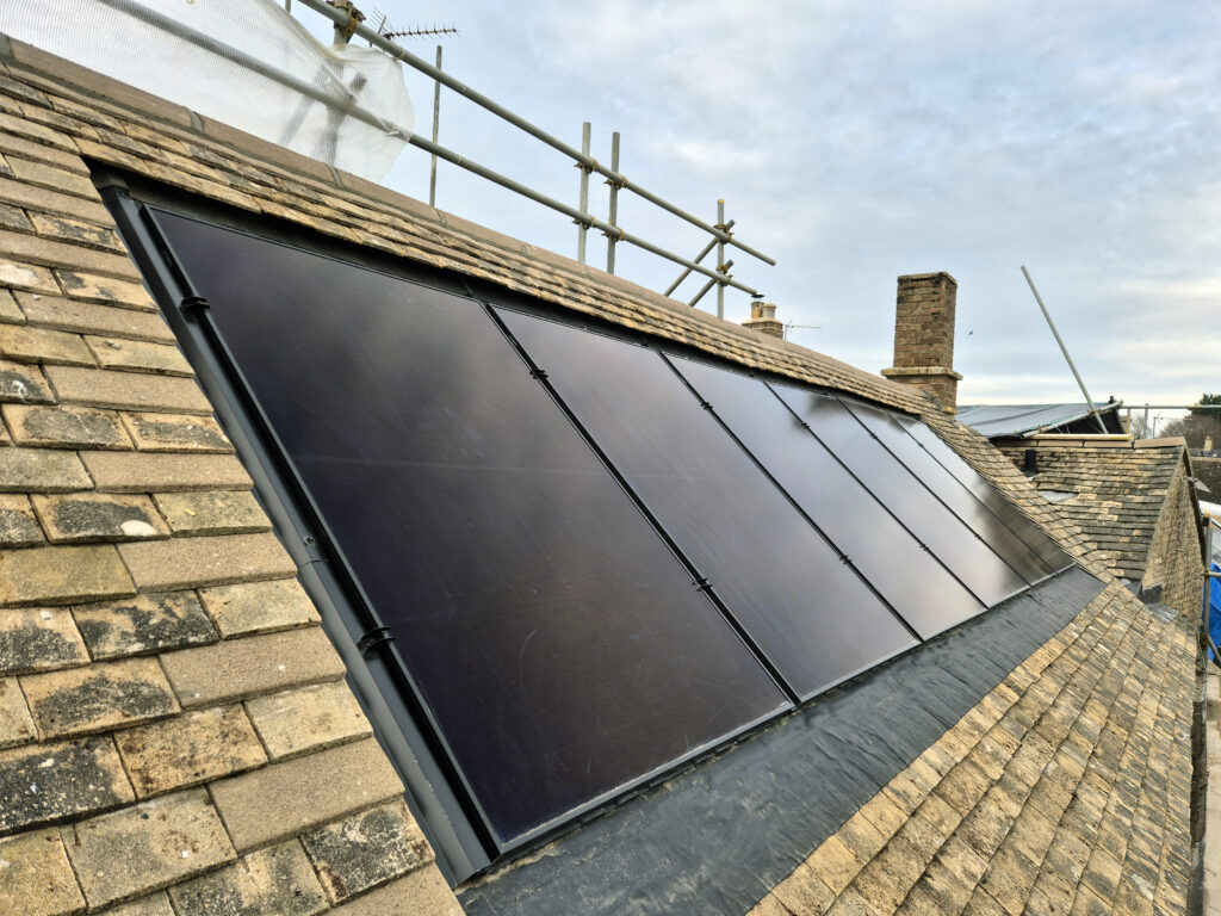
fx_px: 811
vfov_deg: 58.9
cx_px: 610
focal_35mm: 23
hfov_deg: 73.9
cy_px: 458
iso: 25
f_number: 1.8
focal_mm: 5.4
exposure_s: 1/483
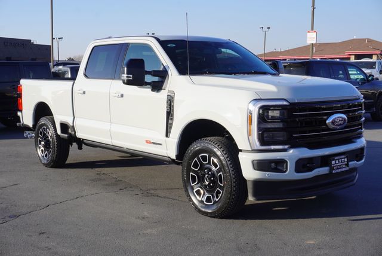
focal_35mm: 46
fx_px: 494
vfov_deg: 29.0
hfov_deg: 42.3
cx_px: 191
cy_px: 128
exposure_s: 1/125
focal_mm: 31
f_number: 9
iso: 100
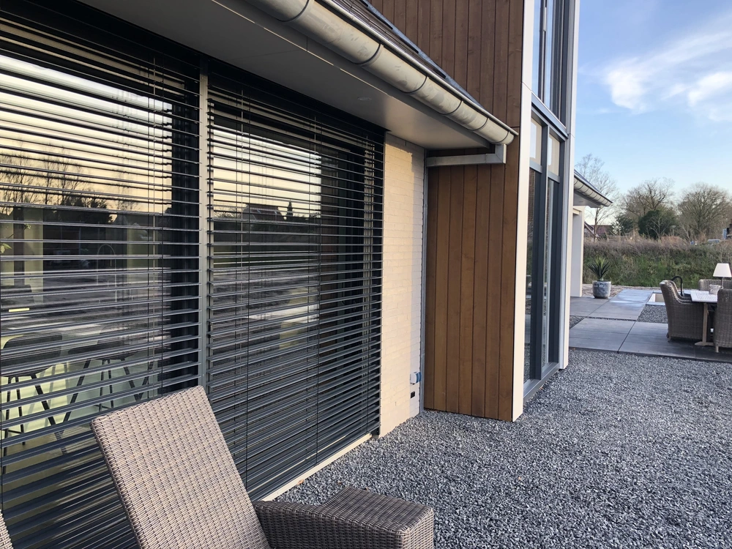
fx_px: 592
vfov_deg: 49.7
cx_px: 366
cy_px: 274
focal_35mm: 28
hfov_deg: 63.4
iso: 32
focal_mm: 3.99
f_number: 1.8
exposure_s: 1/120
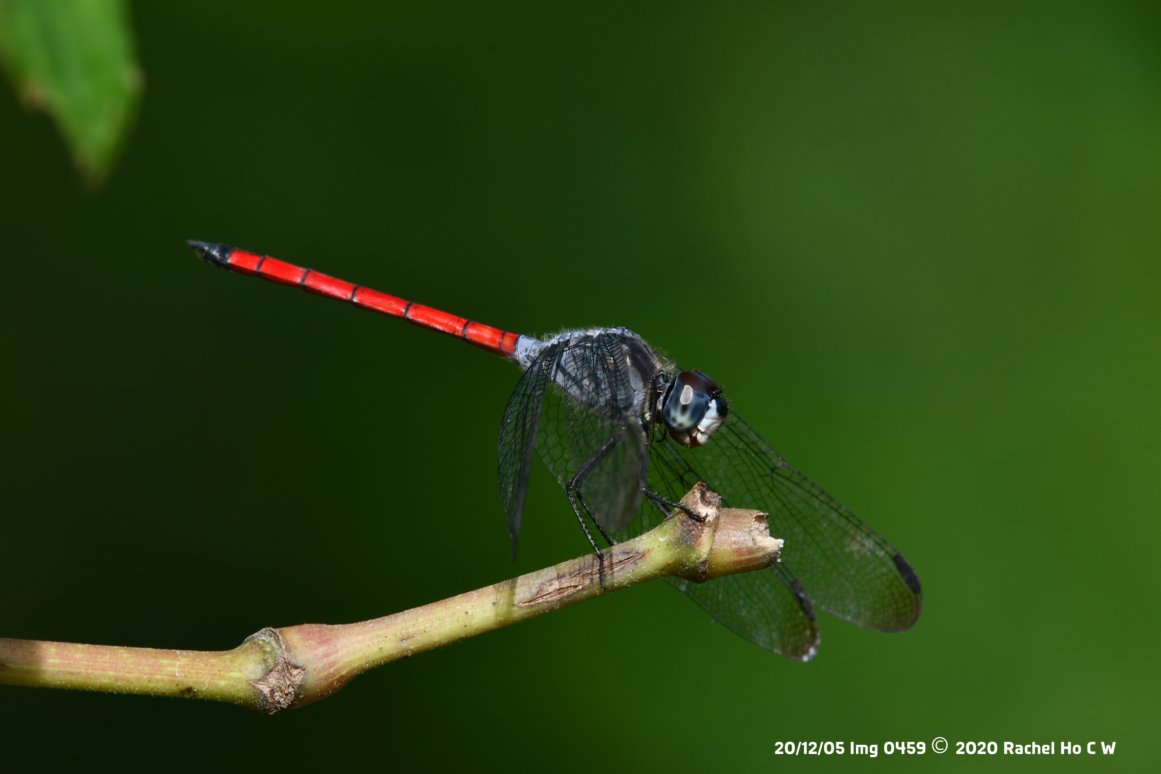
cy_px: 387
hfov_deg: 3.3
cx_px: 580
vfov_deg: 2.2
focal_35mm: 630
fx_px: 20316
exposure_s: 1/250
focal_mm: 420
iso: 250
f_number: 14
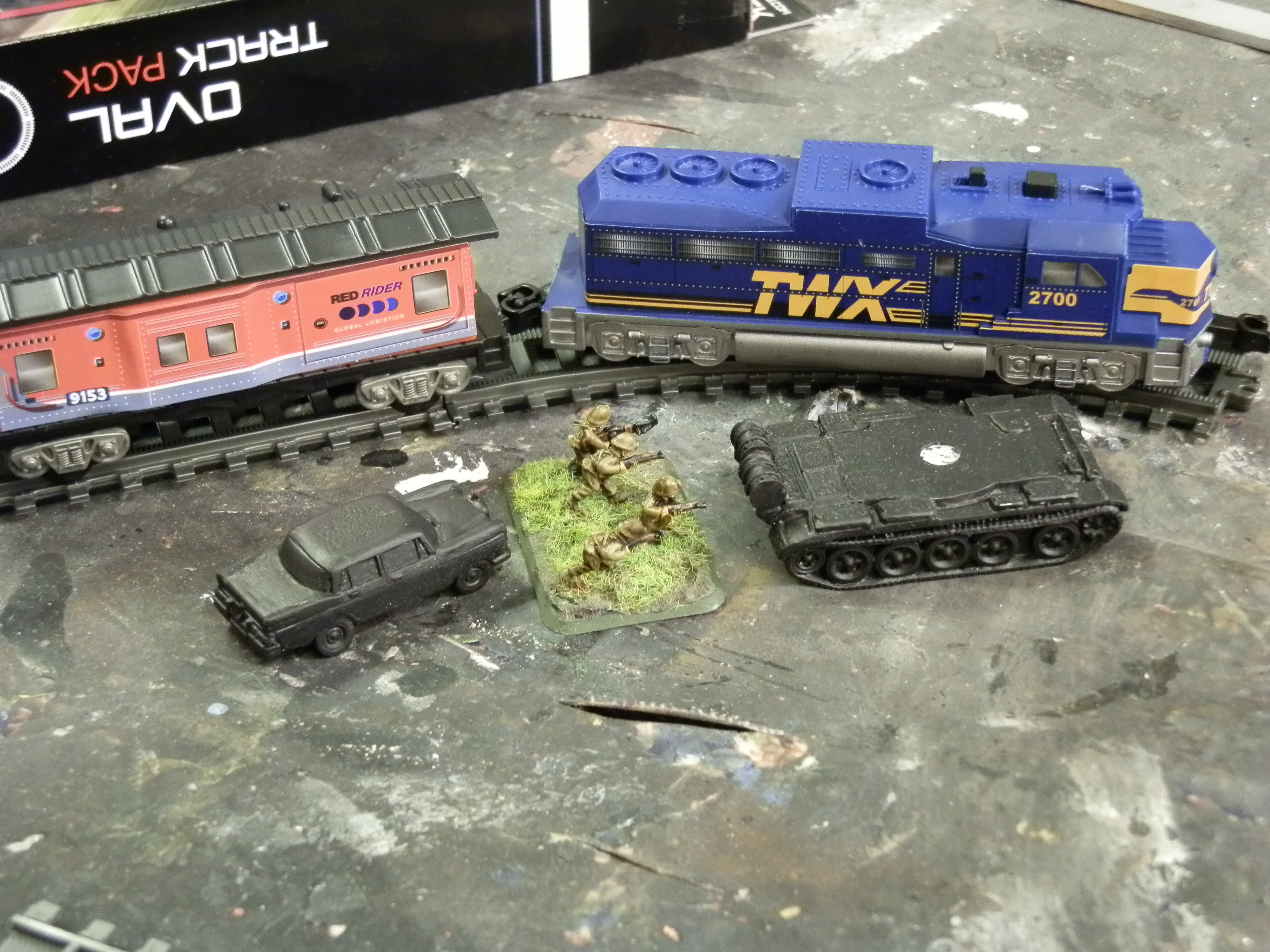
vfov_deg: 24.0
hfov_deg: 31.7
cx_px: 635
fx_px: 2238
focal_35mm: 61
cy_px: 476
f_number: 3.7
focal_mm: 10.99
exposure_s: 1/8
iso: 400
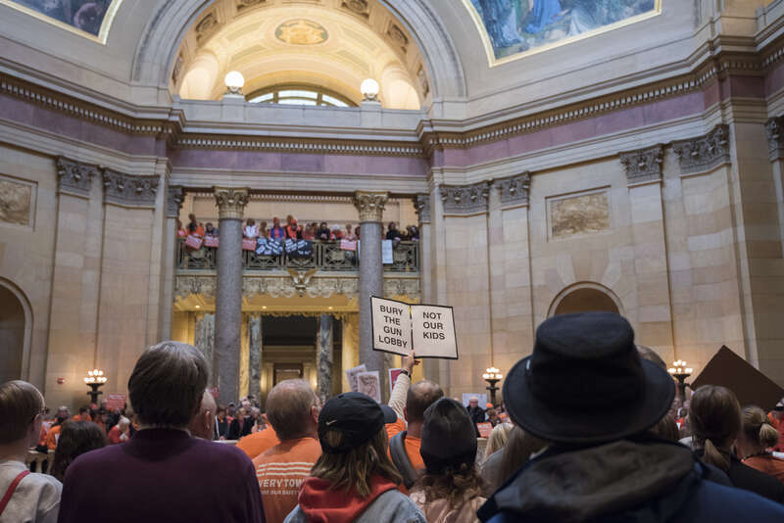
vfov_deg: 37.9
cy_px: 262
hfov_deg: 54.4
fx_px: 762
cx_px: 392
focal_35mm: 35
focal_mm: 35
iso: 1600
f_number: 4
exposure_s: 1/45
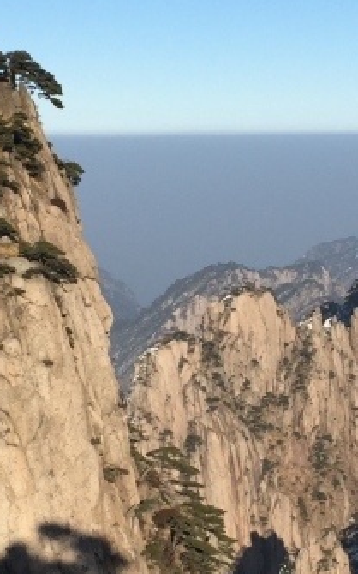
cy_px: 300
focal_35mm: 94
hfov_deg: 13.9
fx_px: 1469
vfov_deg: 22.1
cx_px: 166
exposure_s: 1/2475
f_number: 2.2
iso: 32
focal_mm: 4.15
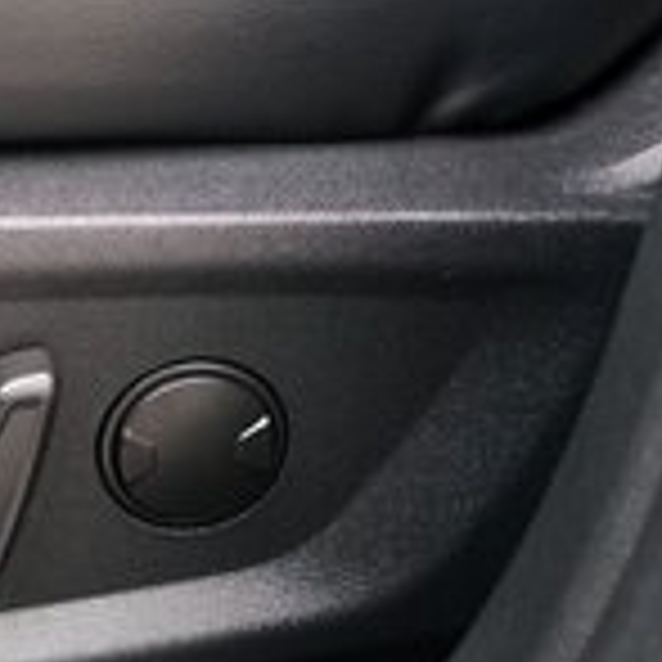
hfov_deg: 15.5
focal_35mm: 107
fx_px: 2315
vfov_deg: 16.2
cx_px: -198
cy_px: 223
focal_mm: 29
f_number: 2.8
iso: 2500
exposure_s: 1/160
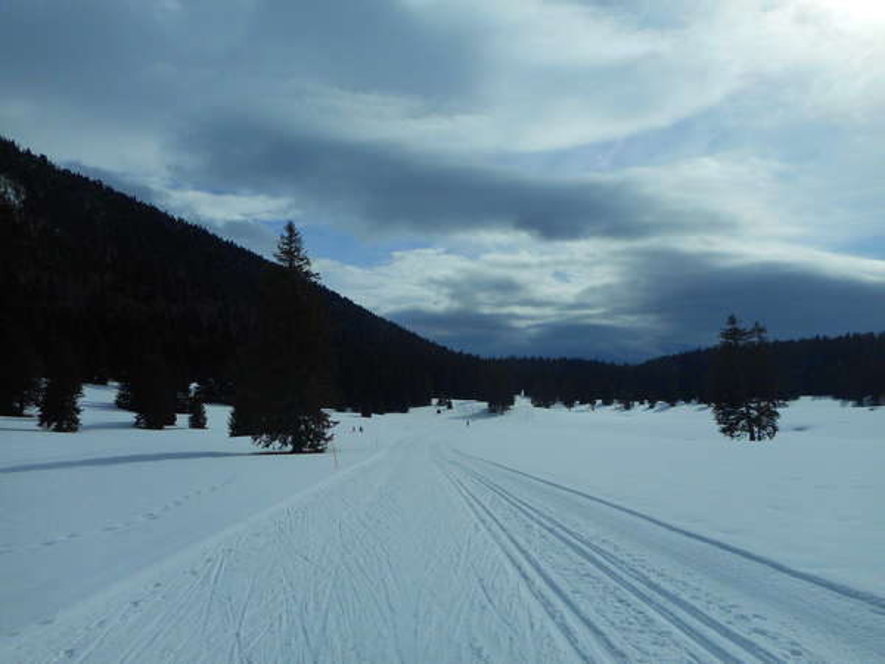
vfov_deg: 54.9
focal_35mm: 25
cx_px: 442
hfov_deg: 69.4
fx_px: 639
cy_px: 332
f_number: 10.5
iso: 80
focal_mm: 4.5
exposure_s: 1/500
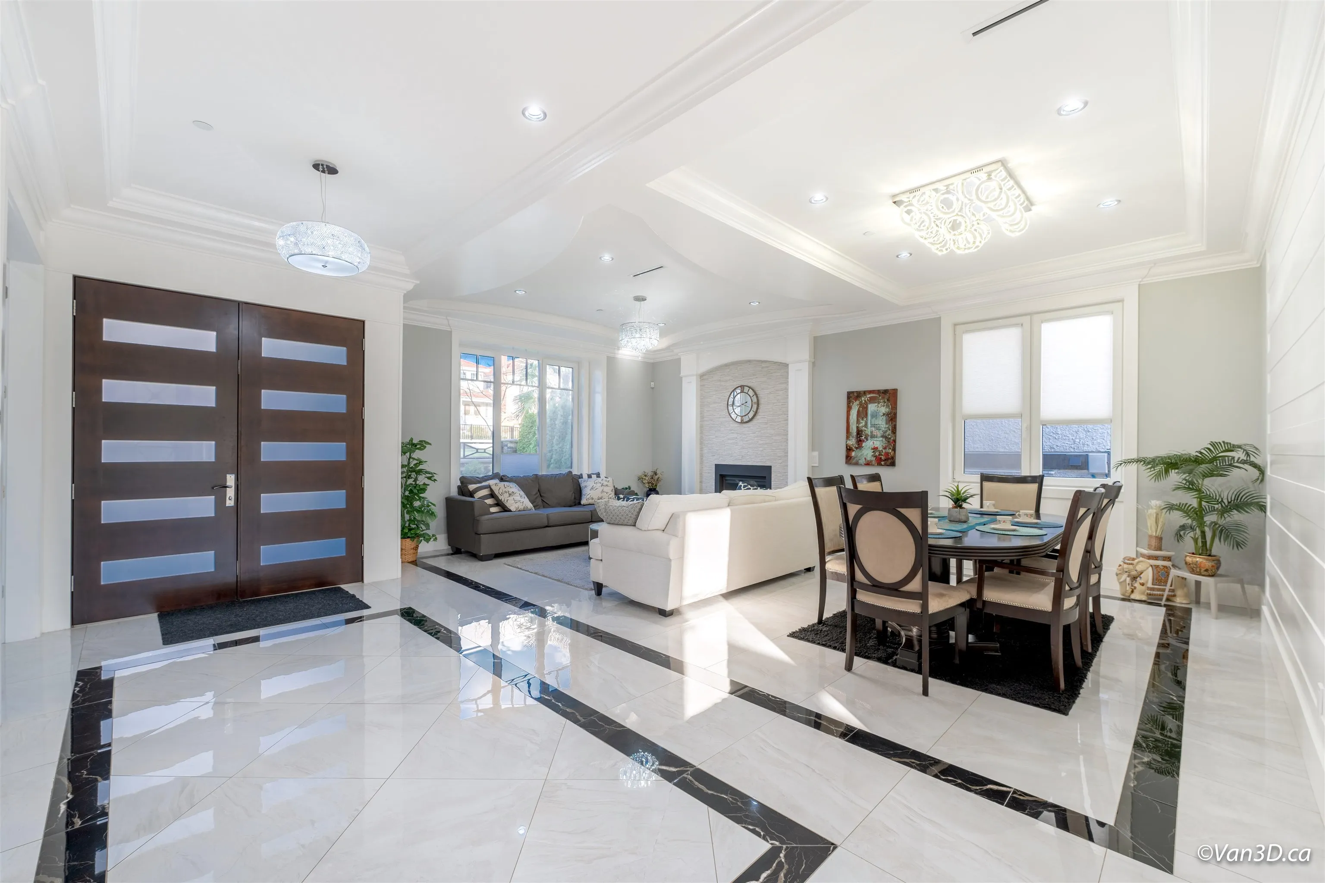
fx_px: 537
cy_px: 442
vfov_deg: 78.8
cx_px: 662
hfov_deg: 101.9
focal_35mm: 15
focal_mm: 14.6
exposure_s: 1/125
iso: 100
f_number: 6.3
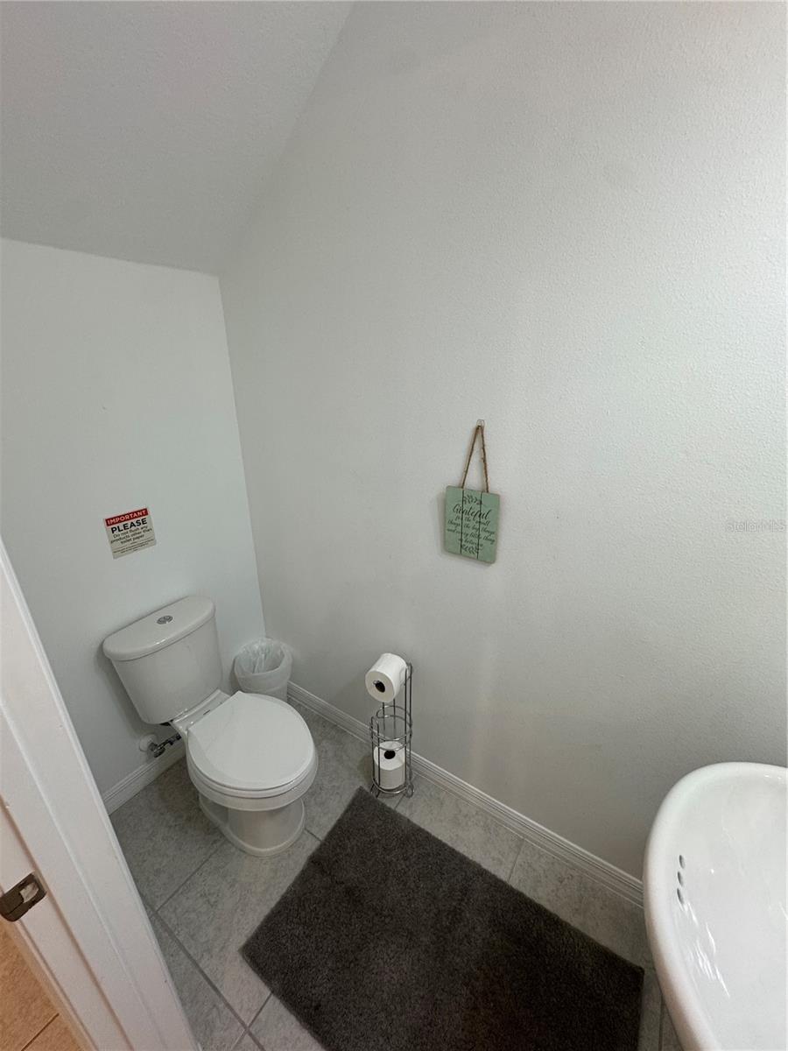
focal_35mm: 14
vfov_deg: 102.1
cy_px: 526
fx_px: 425
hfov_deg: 85.7
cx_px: 394
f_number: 2.2
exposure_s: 1/120
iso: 160
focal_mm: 2.22
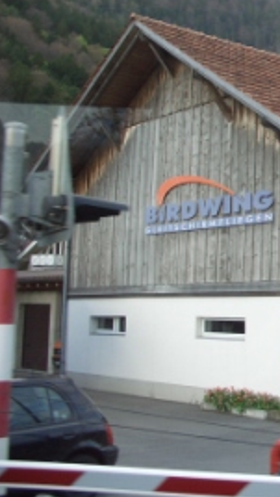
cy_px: 191
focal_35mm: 60
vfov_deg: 34.7
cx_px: 412
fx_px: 791
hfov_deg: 18.0
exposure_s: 1/320
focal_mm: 7.1
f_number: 2.8
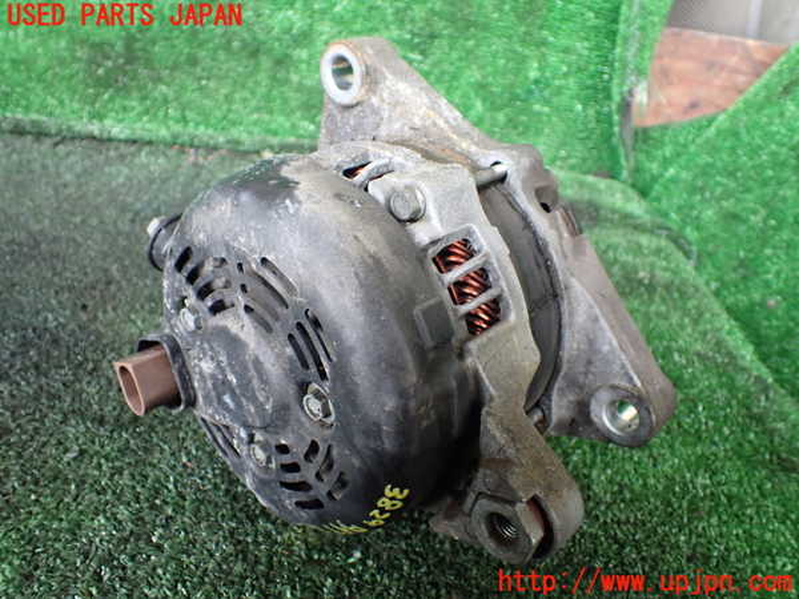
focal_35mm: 30
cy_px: 300
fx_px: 692
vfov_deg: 46.8
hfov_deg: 60.0
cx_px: 400
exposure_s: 1/125
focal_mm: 5.4
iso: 800
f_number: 2.3
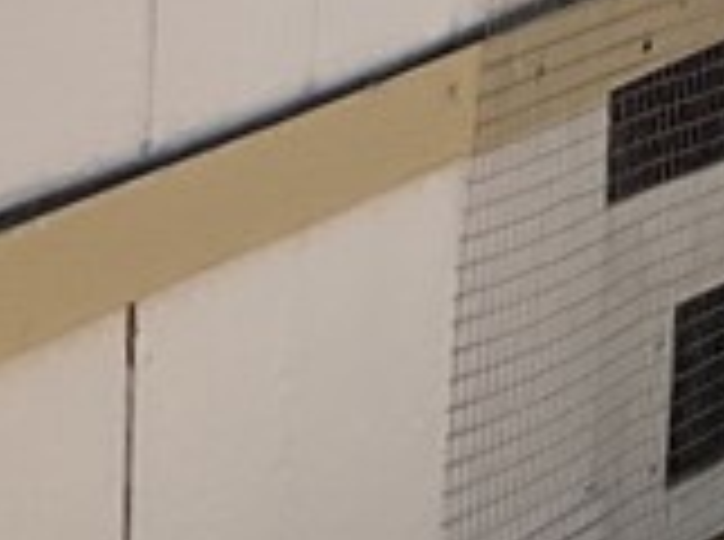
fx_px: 3861
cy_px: -886
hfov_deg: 9.6
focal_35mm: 185
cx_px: 1718
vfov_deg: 7.3
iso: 16
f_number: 1.8
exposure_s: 1/2320
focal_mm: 3
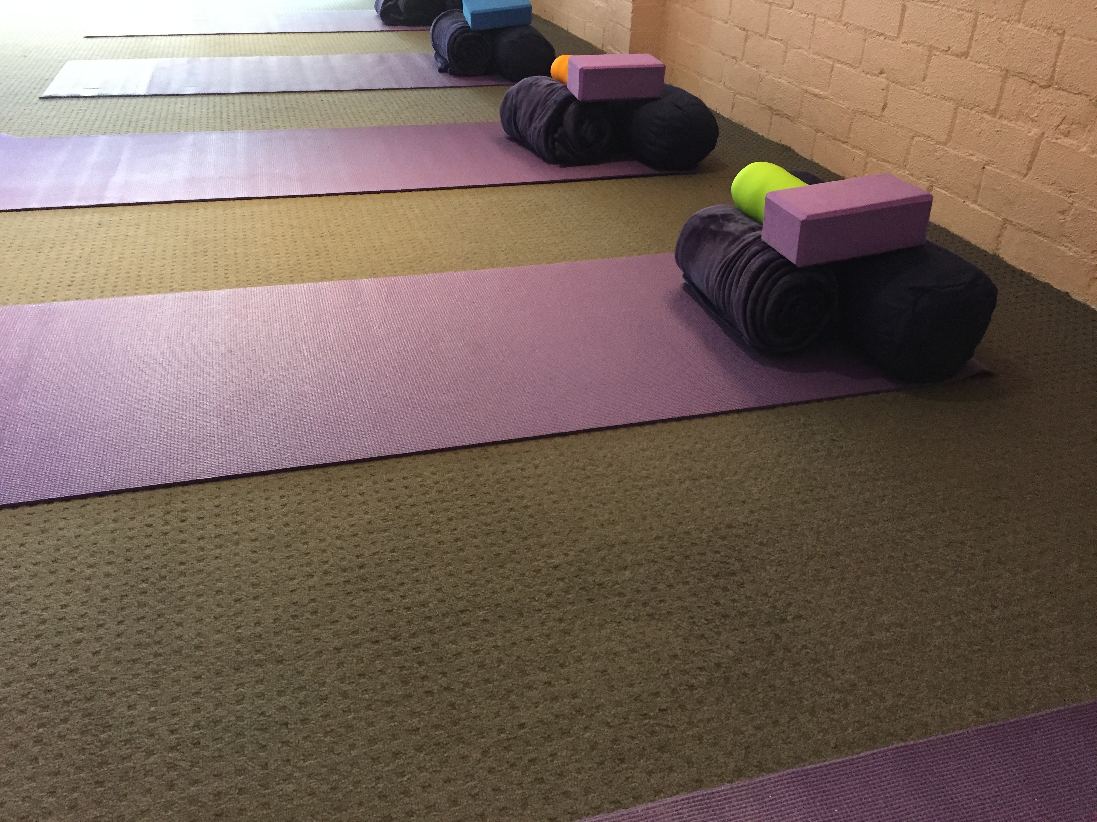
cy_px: 411
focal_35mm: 29
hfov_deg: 61.7
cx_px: 548
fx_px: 919
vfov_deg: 48.2
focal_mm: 4.15
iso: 320
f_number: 2.2
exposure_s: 1/30
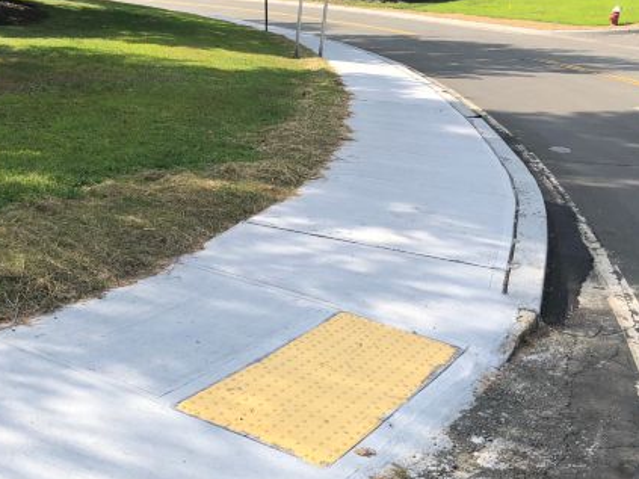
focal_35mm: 53
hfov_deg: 35.7
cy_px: 269
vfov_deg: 27.5
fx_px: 978
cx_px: 198
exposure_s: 1/1656
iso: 20
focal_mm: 4
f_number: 1.8
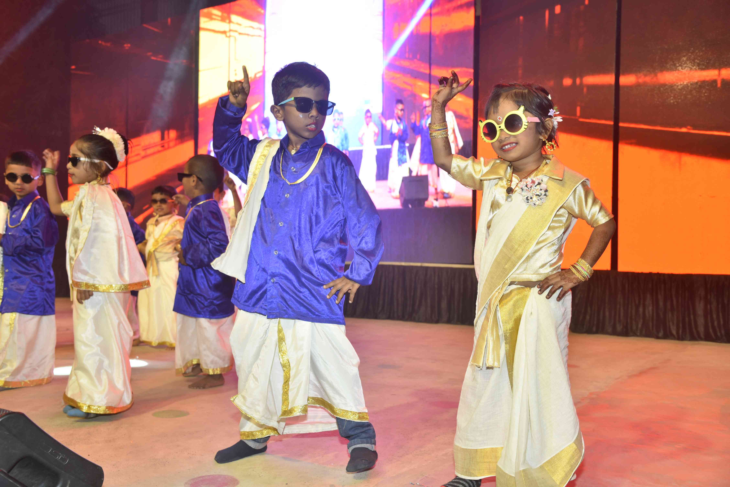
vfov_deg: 37.9
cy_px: 244
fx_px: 710
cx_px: 365
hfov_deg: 54.4
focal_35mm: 35
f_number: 5
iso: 400
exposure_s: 1/160
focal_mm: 35
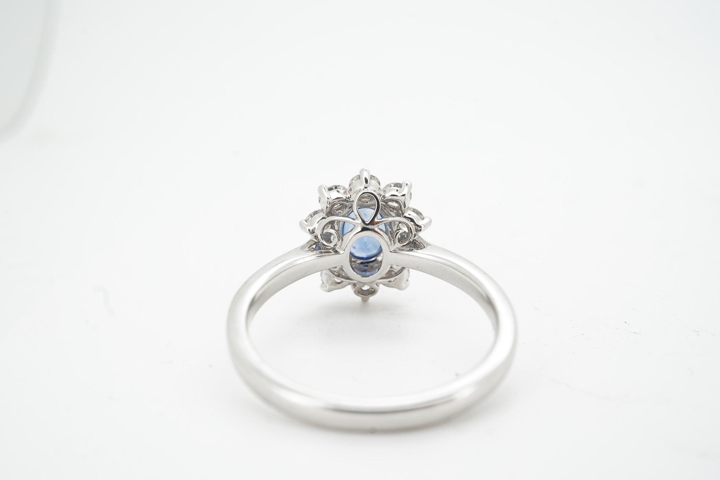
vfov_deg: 29.9
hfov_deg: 43.6
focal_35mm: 45
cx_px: 360
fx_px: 900
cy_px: 240
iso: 125
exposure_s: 1/60
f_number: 20
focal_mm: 30
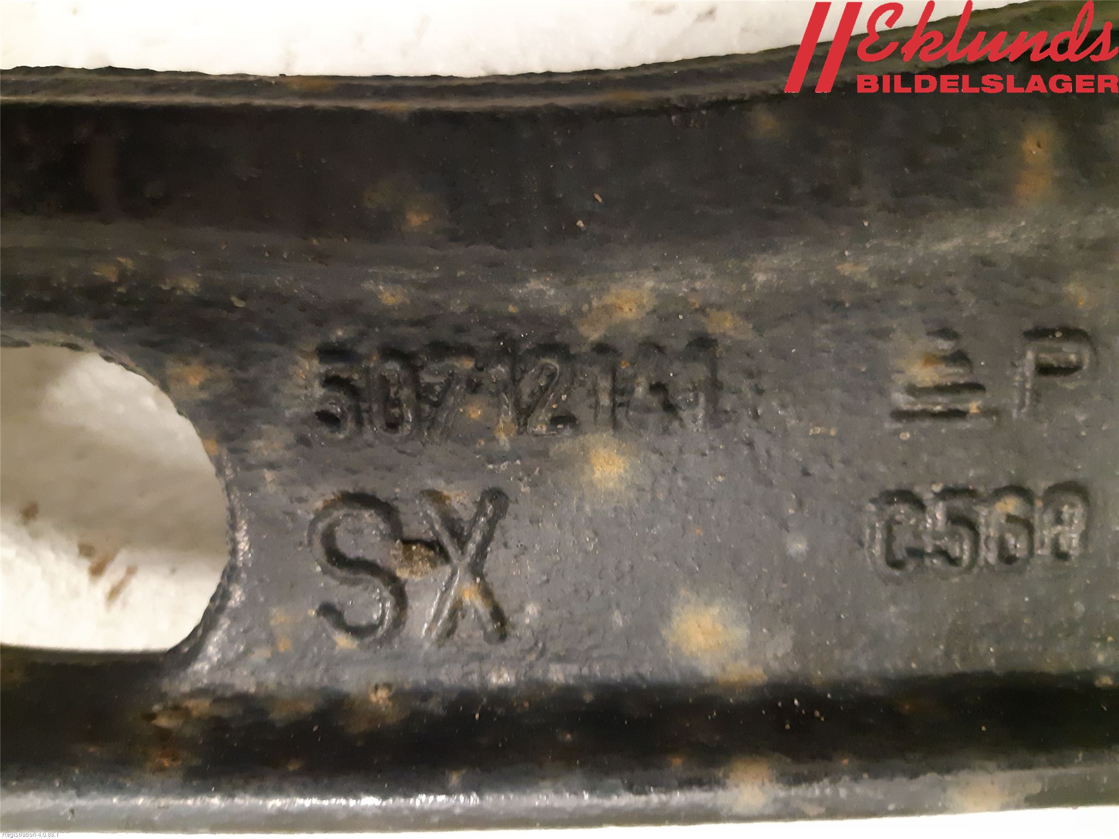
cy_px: 420
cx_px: 560
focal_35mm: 26
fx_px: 840
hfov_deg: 67.3
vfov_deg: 53.1
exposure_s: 1/25
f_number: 1.7
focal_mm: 3.93
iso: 640
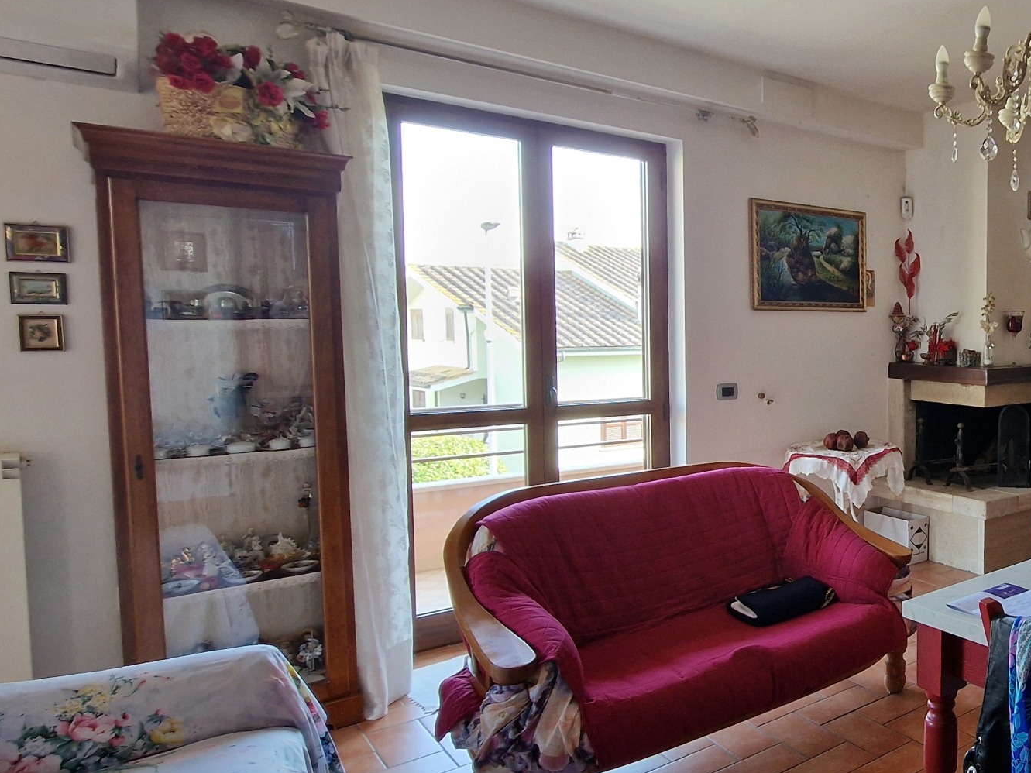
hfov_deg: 57.4
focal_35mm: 25
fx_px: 745
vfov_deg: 54.9
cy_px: 386
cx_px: 964
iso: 200
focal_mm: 2.2
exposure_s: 1/50
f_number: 2.2
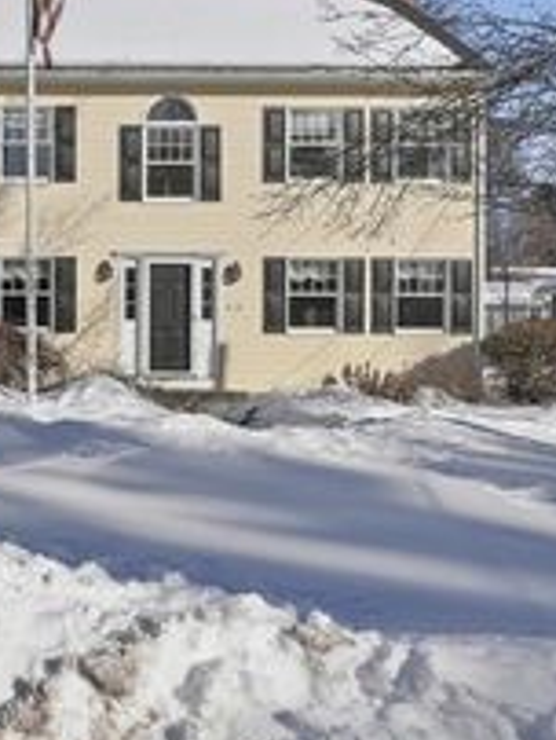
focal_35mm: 39
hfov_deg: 31.8
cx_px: -77
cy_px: 282
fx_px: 837
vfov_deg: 47.2
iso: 400
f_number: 7.1
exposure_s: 1/4000
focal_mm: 11
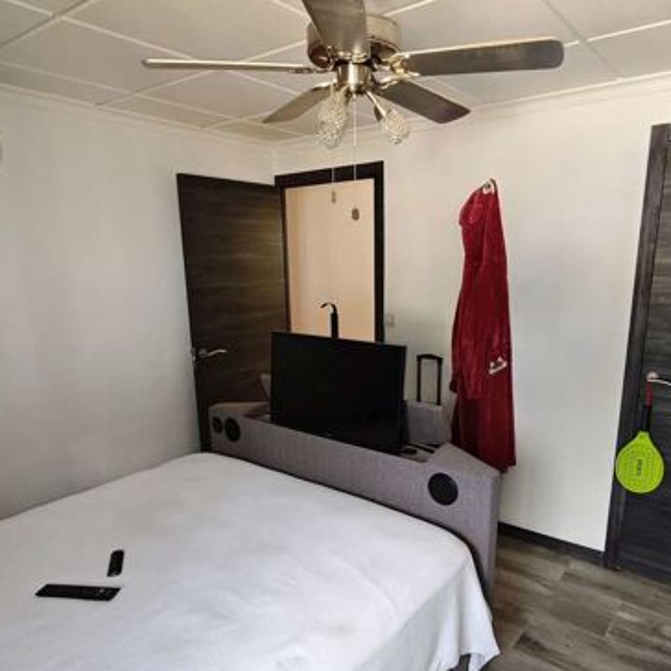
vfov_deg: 64.5
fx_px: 526
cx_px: 373
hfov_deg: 64.8
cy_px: 398
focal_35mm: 24
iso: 640
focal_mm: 2.16
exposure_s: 1/47.2
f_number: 2.2
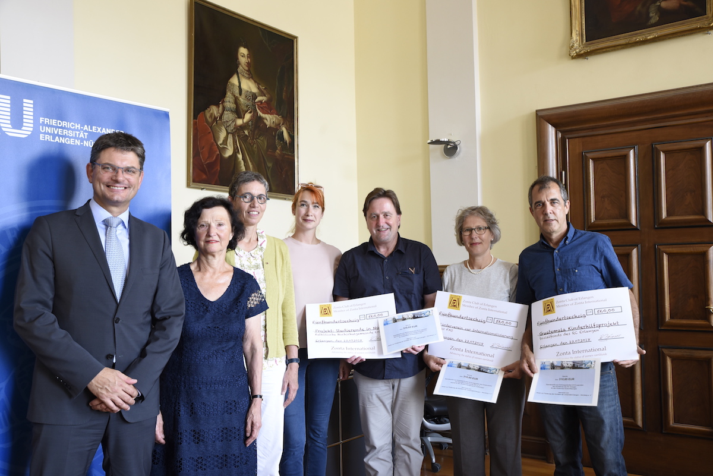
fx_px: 713
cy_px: 238
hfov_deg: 53.1
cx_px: 356
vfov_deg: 36.9
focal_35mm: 36
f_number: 7.1
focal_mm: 36
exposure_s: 1/40
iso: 1250
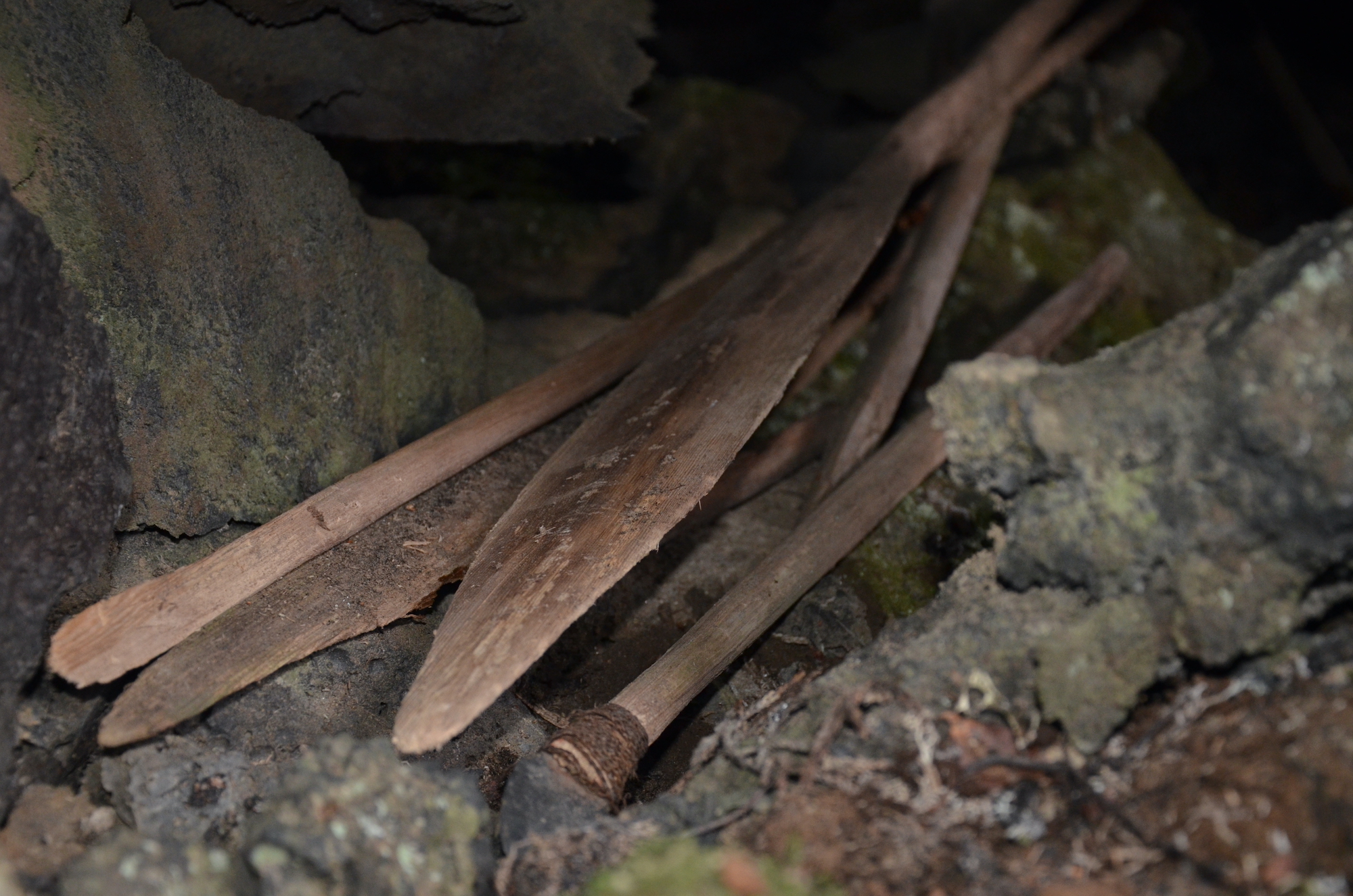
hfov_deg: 35.1
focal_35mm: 57
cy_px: 448
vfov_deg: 23.7
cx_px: 676
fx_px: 2138
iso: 800
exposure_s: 1/60
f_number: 4.5
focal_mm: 38
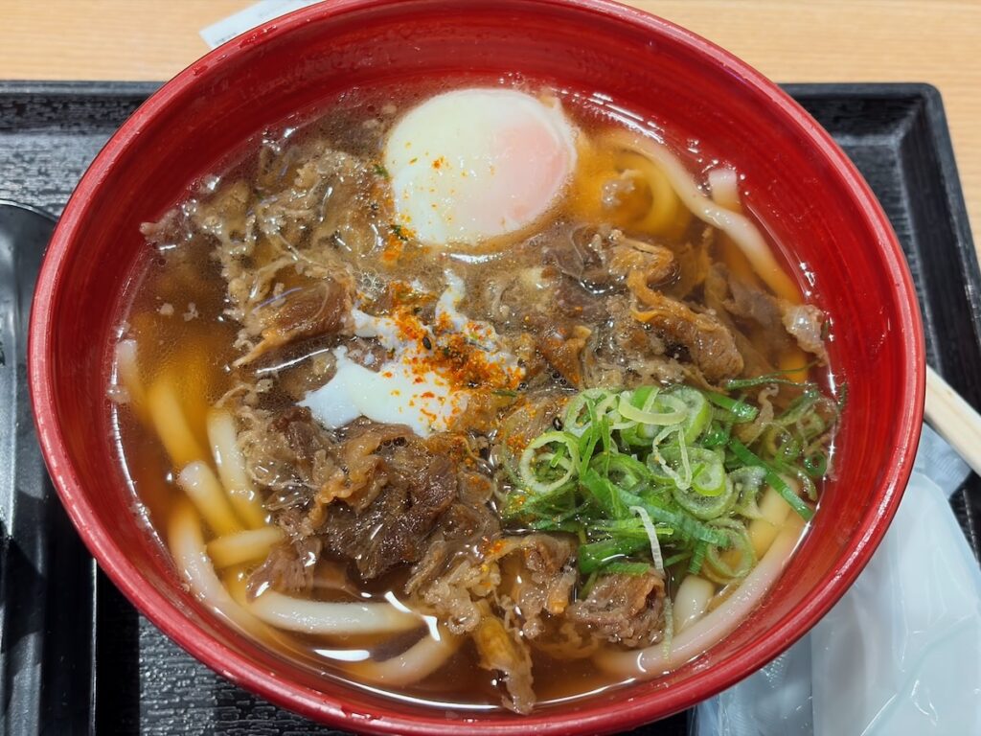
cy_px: 368
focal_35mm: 52
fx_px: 1474
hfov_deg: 36.8
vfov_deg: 28.0
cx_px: 490
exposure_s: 1/50
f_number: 1.6
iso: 64
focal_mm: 5.96
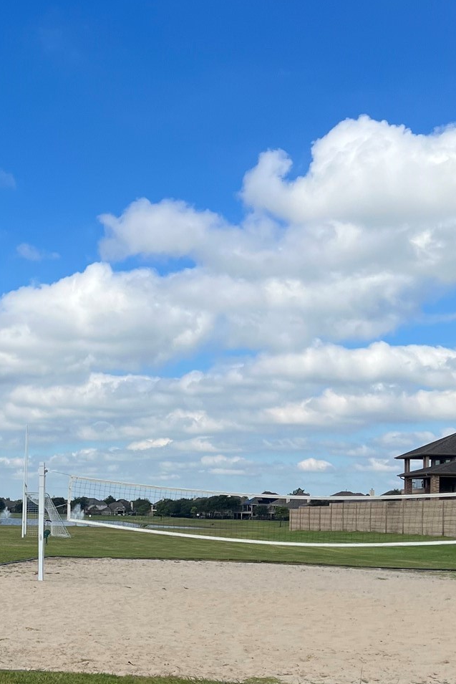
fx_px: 1102
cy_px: 473
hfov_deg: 22.6
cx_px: 20
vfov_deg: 34.1
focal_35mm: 58
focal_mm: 5.7
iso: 50
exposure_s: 1/5319
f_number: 1.5
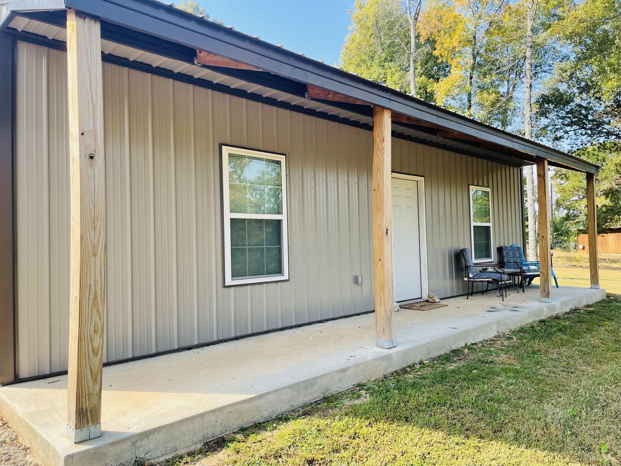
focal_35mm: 26
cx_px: 310
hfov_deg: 67.3
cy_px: 233
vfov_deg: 53.1
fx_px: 466
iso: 32
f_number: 1.6
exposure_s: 1/578
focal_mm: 4.2
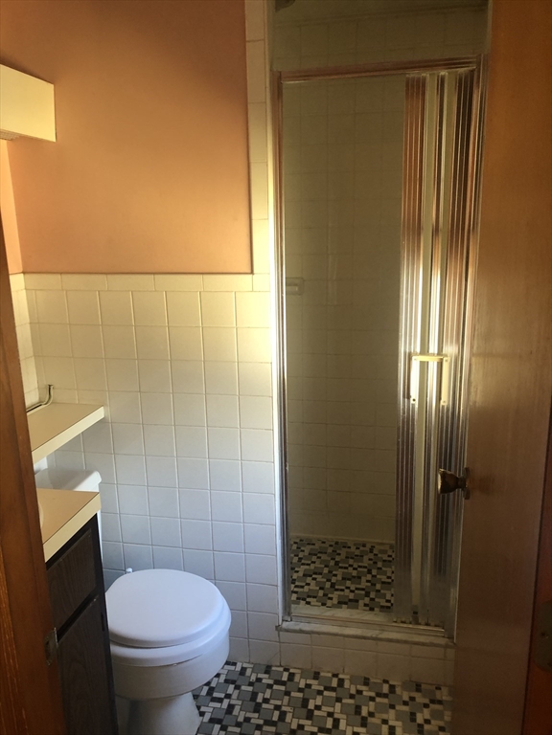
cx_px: 276
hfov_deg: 49.7
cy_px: 368
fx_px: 595
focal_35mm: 28
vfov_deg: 63.4
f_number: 1.8
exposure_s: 1/15
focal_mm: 3.99
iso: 50
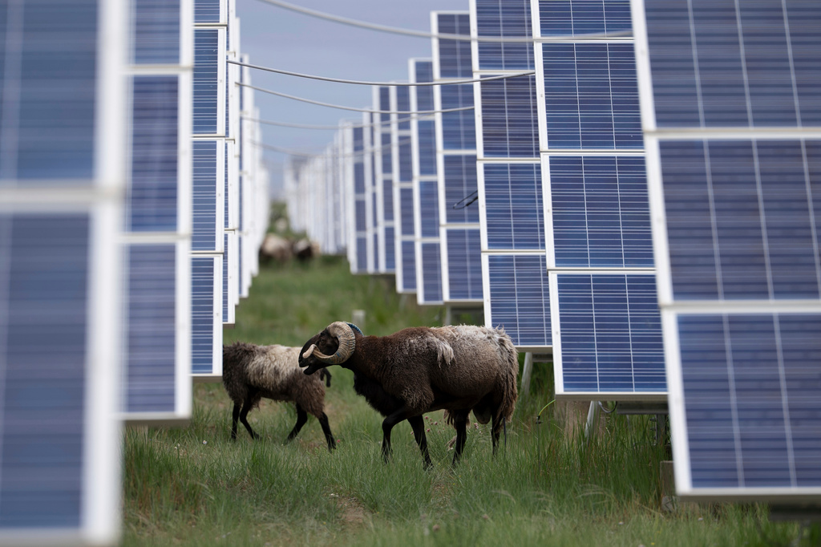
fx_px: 6839
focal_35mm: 300
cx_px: 410
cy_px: 274
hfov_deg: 6.9
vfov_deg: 4.6
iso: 80
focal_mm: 200
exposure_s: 1/1000
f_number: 3.2
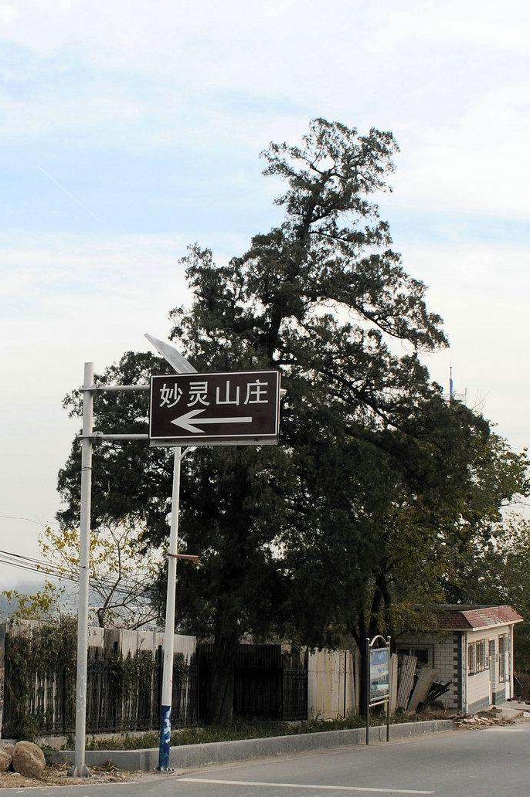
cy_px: 395
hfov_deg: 31.8
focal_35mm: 42
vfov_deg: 46.4
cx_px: 246
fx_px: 929
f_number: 8
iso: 200
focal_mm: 24
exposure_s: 1/250
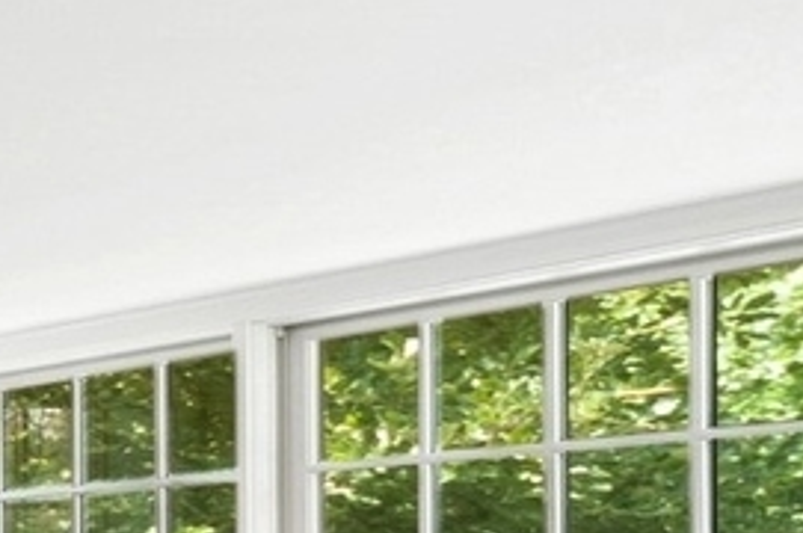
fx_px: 1604
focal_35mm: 72
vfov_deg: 18.3
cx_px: -1431
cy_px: 545
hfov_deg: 12.6
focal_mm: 12
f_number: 8
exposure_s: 1/5
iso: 200
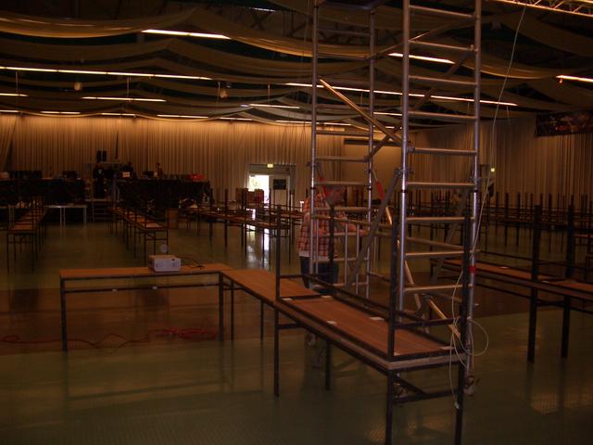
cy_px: 222
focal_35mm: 35
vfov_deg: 40.7
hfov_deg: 52.6
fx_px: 600
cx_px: 296
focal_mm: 5.8
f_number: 2.6
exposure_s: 1/60
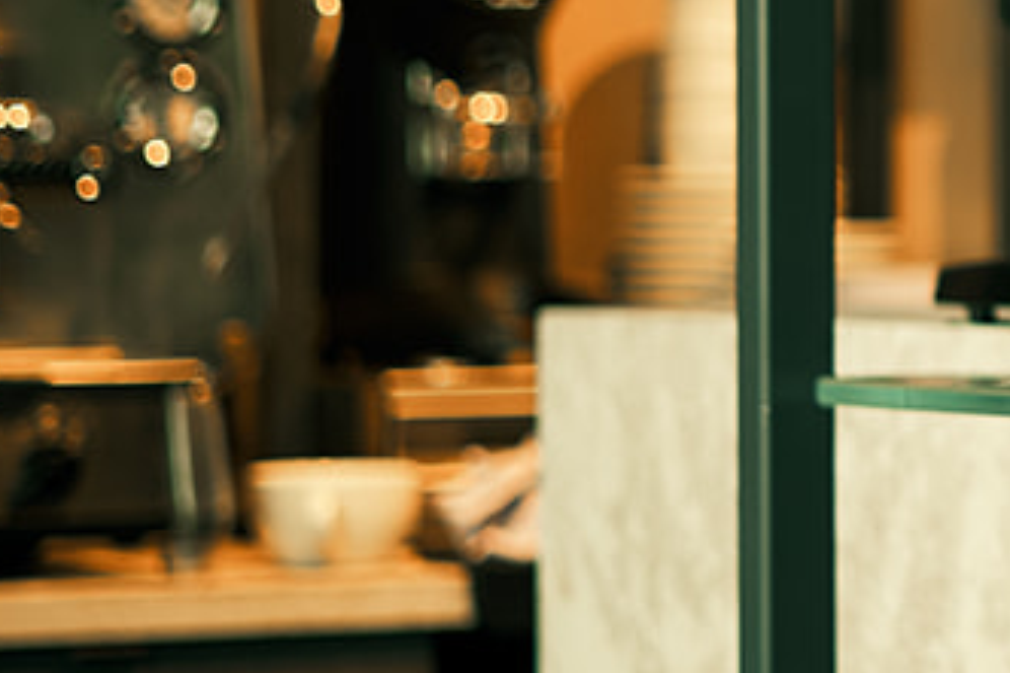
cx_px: 2242
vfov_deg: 5.7
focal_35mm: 241
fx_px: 6758
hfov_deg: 8.0
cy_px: -111
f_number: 1.8
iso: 160
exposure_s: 1/200
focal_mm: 33
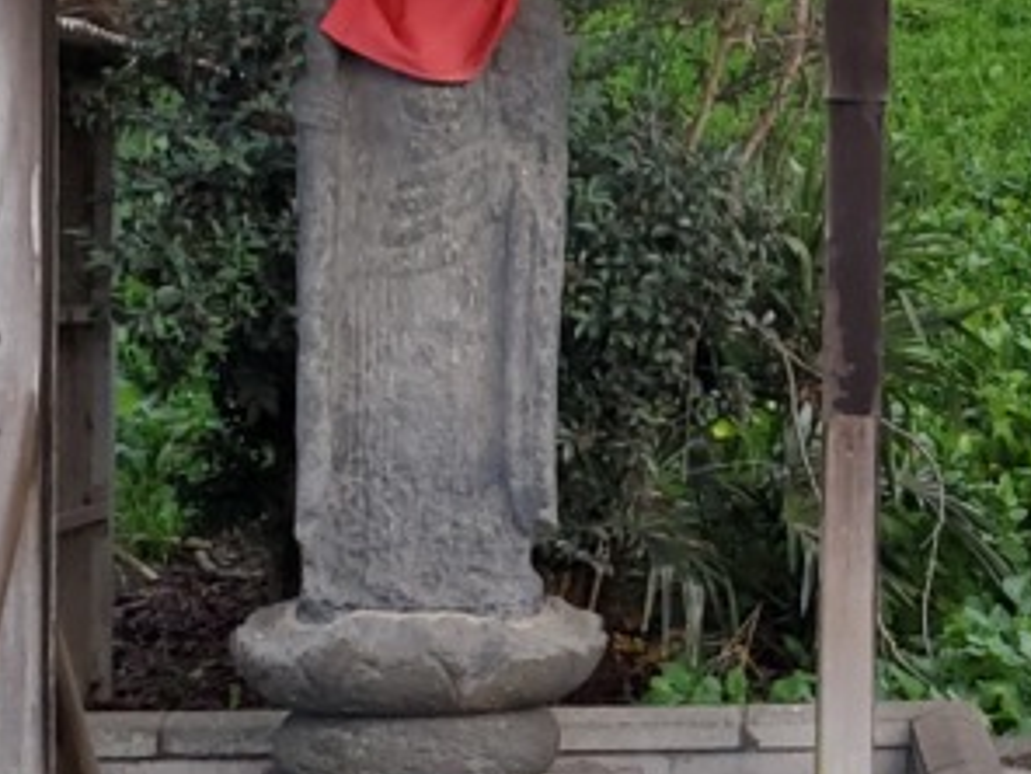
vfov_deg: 15.6
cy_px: 335
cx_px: 1397
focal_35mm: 95
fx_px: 2829
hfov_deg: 18.9
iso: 125
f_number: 2.4
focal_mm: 4.3
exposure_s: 1/120
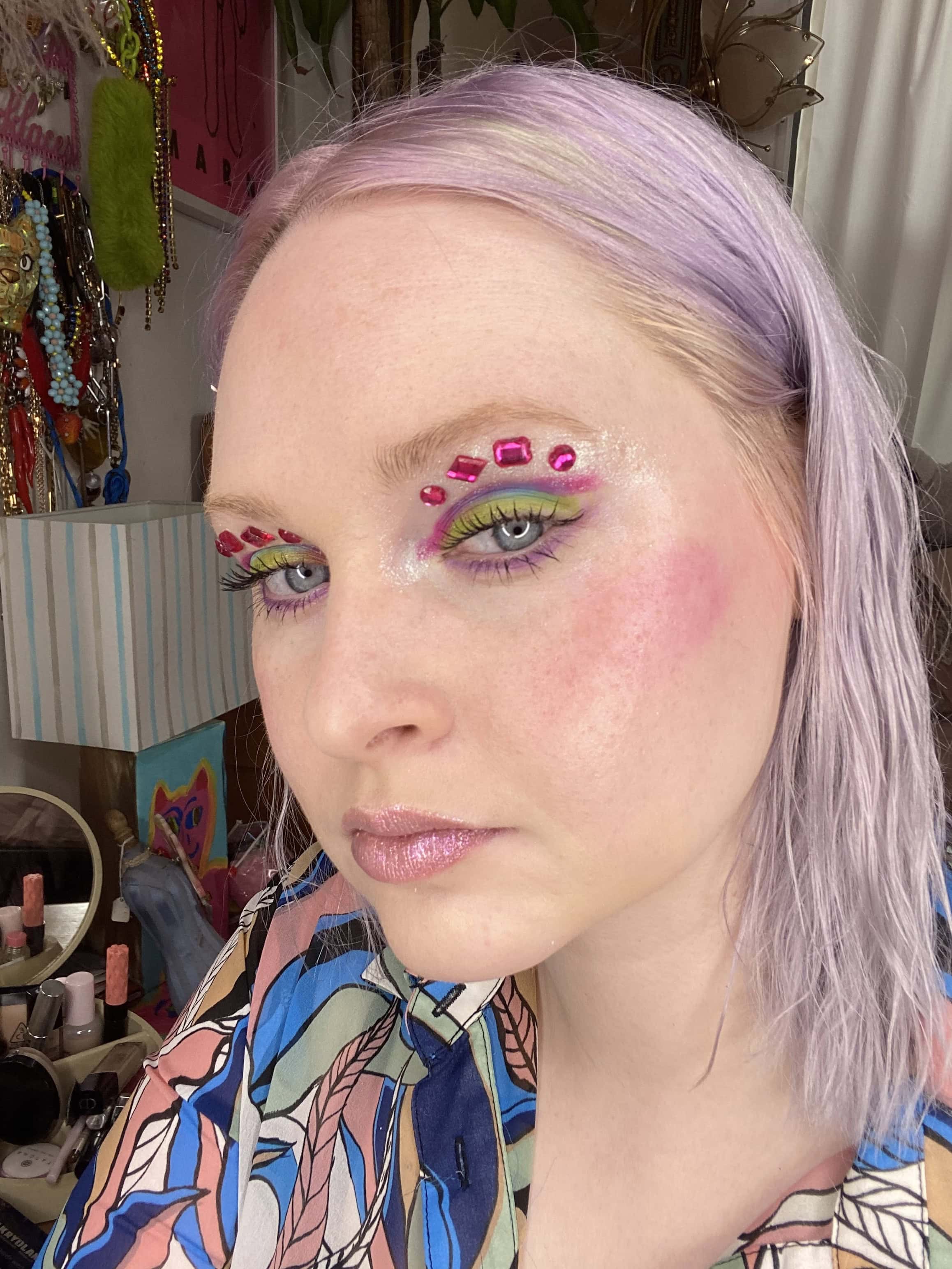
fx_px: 1100
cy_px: 634
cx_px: 476
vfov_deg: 60.0
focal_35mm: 30
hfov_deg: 46.8
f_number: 2.2
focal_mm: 2.7
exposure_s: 1/146
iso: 25
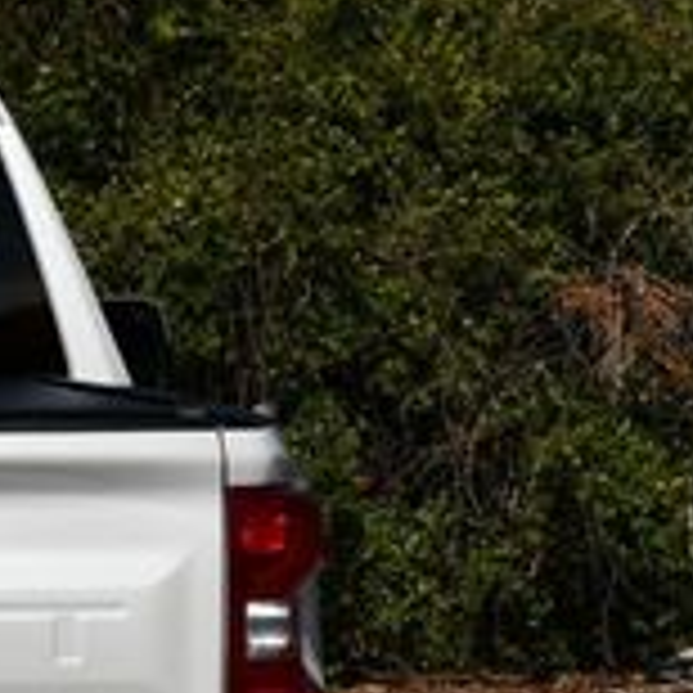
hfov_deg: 8.3
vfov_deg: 8.5
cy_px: 648
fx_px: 4643
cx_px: -508
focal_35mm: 205
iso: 100
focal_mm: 29
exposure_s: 1/400
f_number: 10
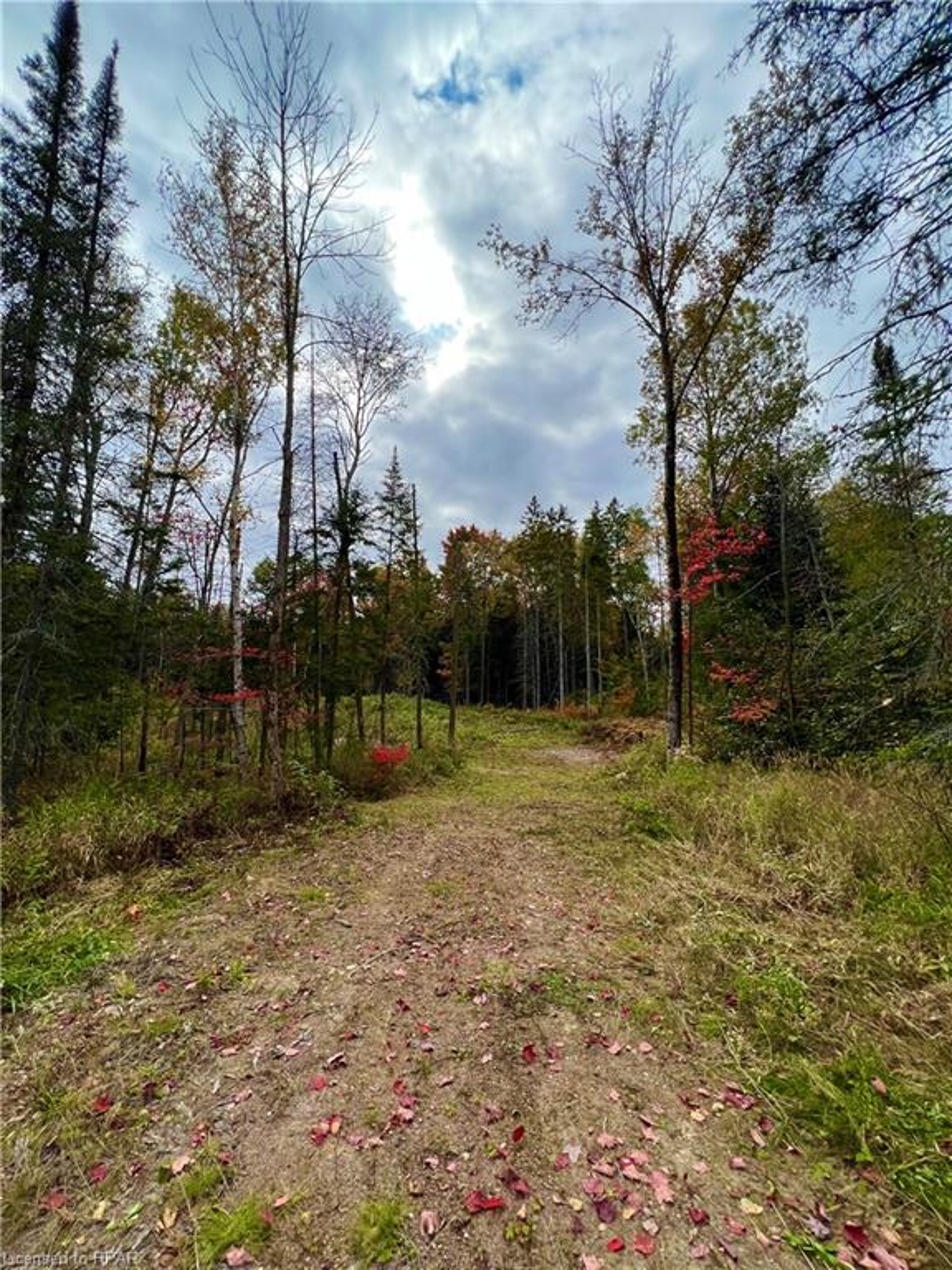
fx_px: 477
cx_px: 476
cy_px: 635
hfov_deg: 89.9
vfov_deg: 106.2
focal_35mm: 13
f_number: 1.8
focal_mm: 1.57
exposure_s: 1/1754
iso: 32
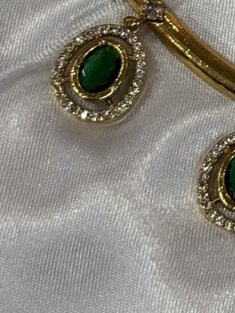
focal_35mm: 224
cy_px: -32
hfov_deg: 6.5
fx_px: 2030
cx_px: 393
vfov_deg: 8.8
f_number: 1.78
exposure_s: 1/50
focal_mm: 6.76
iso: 64
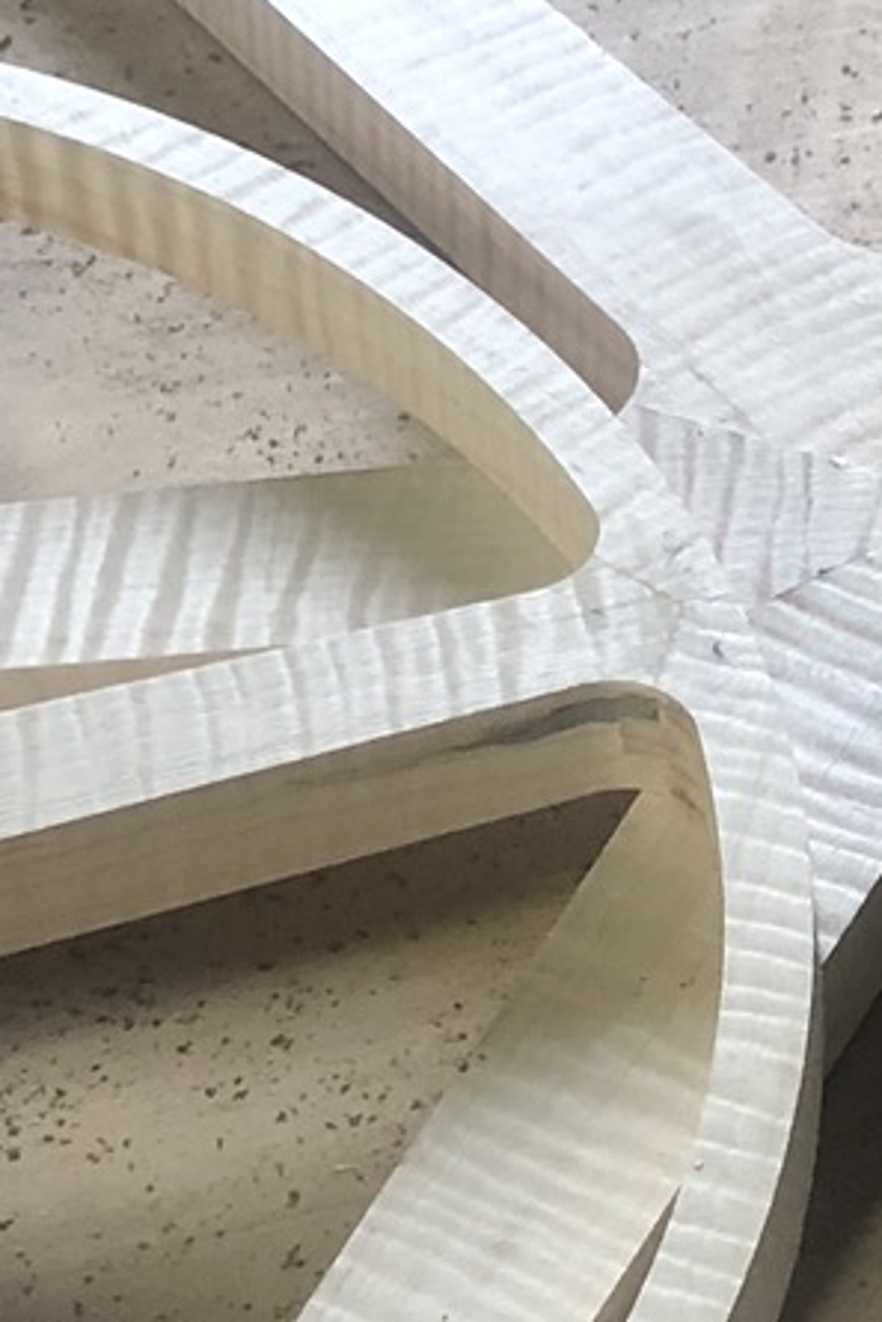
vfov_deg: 15.2
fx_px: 4920
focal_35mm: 134
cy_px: 1129
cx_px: 1322
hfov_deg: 9.9
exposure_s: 1/20
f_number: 1.8
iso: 40
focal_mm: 3.99
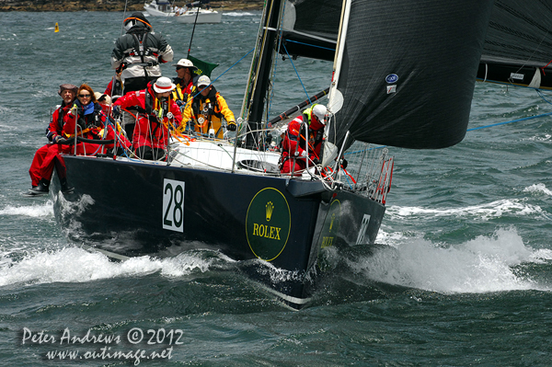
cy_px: 184
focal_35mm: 300
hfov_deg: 6.9
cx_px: 276
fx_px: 4596
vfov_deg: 4.6
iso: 400
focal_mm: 200
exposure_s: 1/1000
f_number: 7.1
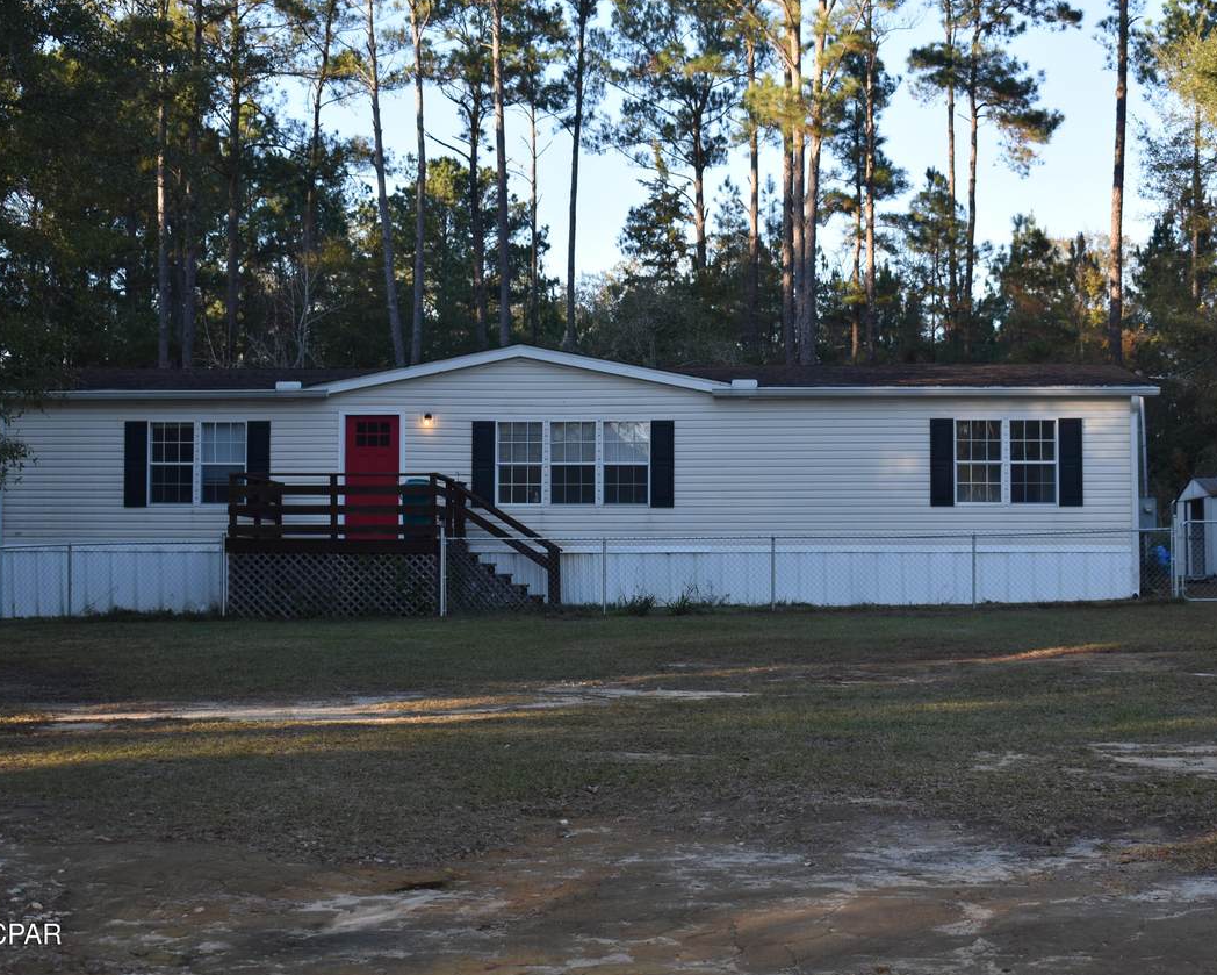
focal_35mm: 55
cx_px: 638
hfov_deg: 34.1
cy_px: 484
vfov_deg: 27.6
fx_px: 1982
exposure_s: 1/125
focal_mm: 32
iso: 125
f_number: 5.6
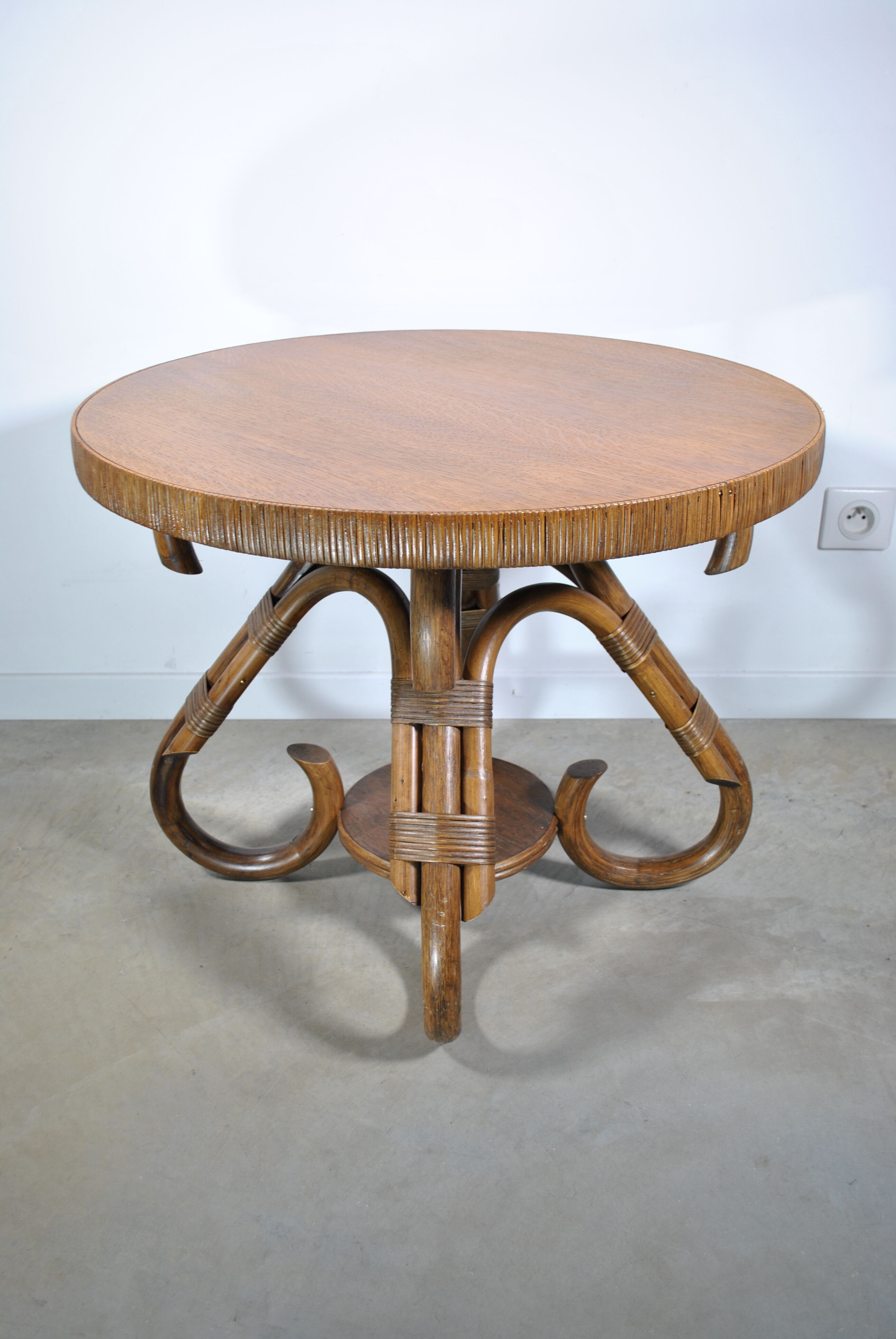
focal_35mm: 36
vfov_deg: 53.1
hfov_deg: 37.0
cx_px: 448
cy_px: 670
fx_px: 1340
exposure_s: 1/30
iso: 200
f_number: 5
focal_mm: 24
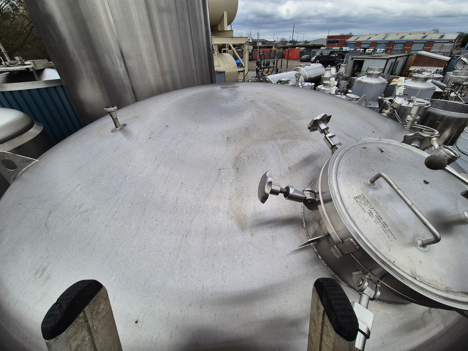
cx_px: 234
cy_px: 176
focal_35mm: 13
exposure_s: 1/1996
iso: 80
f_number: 2.2
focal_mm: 2.2
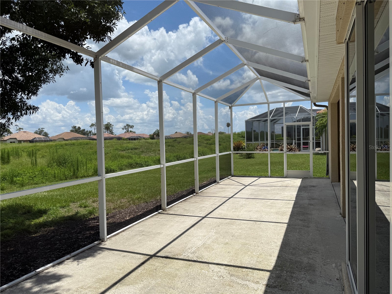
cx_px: 196
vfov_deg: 56.8
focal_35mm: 24
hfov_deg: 71.6
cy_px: 147
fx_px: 272
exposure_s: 1/5319
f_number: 1.78
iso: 80
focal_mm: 6.76
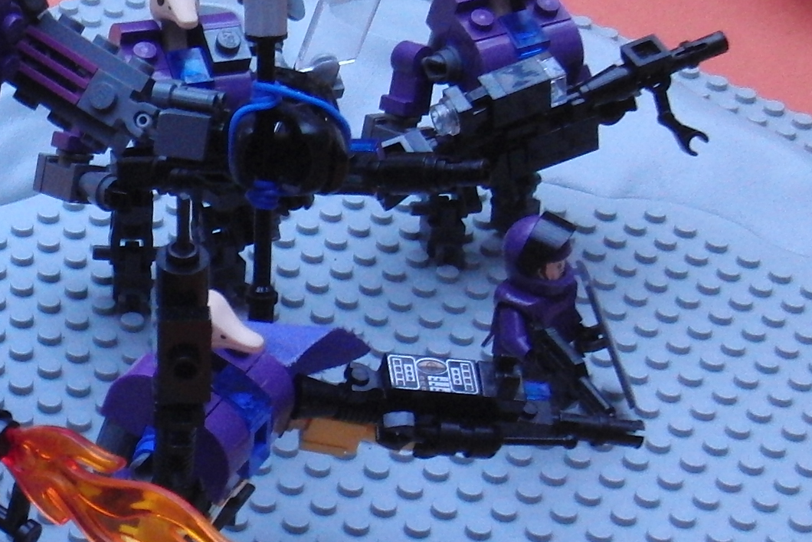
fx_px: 2368
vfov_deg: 13.0
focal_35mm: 105
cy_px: 341
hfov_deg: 18.8
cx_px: -55
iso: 250
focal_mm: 6.66
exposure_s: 1/80
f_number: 3.9
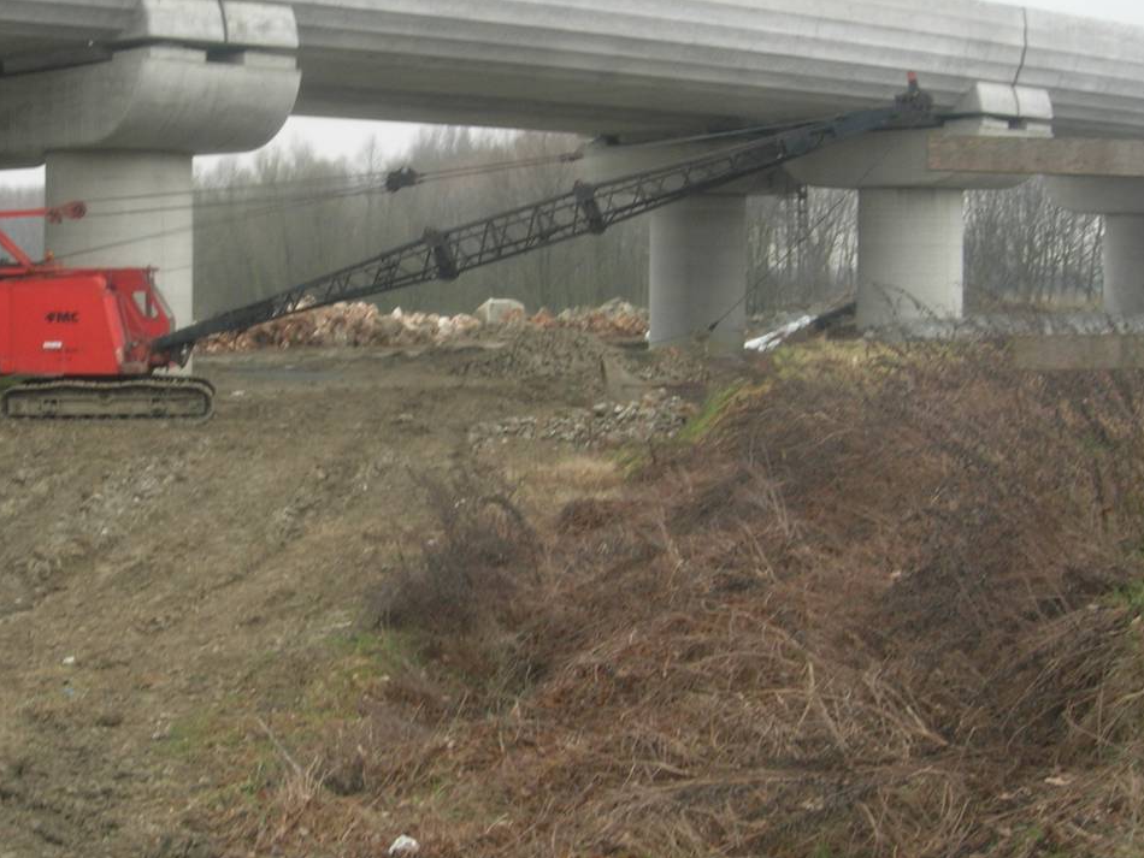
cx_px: 362
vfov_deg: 22.9
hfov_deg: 30.0
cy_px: 390
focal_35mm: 64
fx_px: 2116
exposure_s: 1/91
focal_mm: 7.8
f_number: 4.8
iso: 64
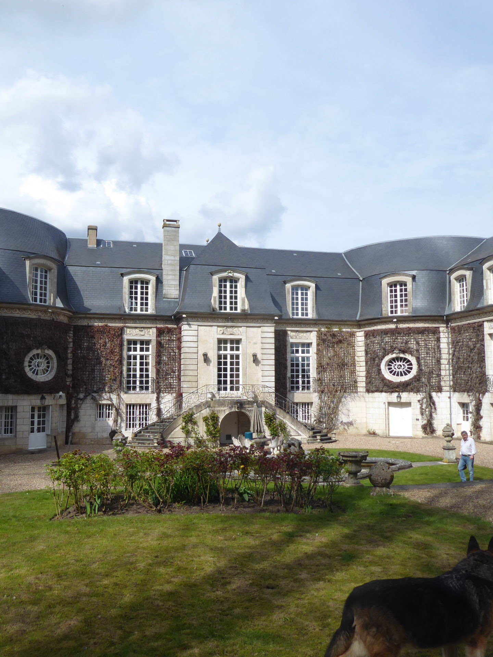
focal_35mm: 24
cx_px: 246
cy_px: 328
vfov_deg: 71.6
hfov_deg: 56.8
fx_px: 456
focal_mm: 4.3
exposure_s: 1/800
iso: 80
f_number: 3.3
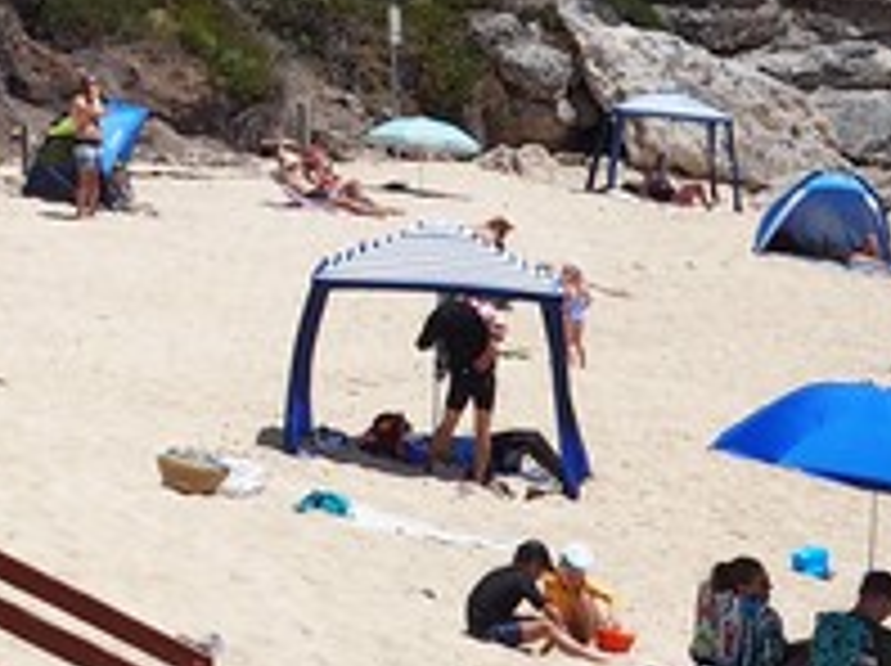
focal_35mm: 182
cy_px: -356
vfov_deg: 8.0
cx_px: -976
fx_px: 4679
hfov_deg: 10.0
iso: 200
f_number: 11
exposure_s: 1/400
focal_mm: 18
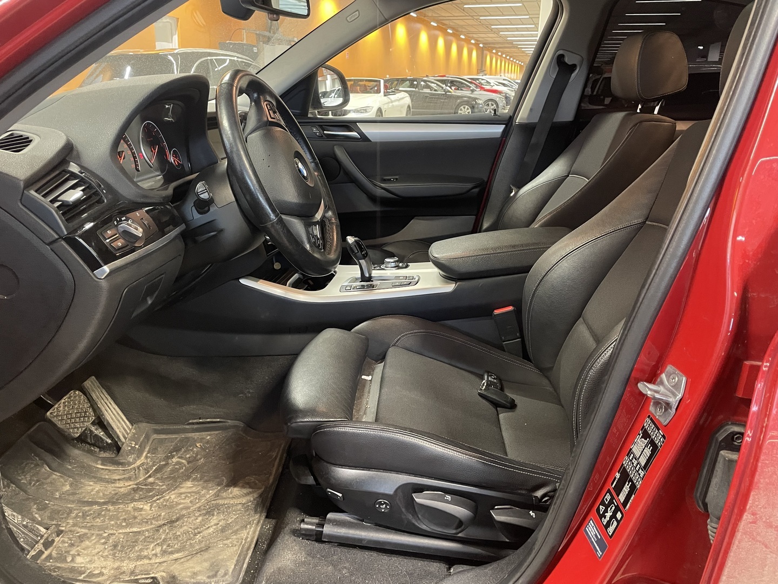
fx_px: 584
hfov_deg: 67.3
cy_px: 292
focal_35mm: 26
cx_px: 389
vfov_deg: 53.1
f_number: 1.6
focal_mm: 4.2
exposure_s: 1/30
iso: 500
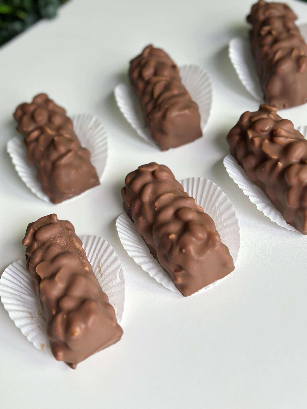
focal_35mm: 48
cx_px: 154
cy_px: 204
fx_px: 568
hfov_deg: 30.3
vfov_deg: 39.7
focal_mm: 6.86
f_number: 1.78
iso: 125
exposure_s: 1/144
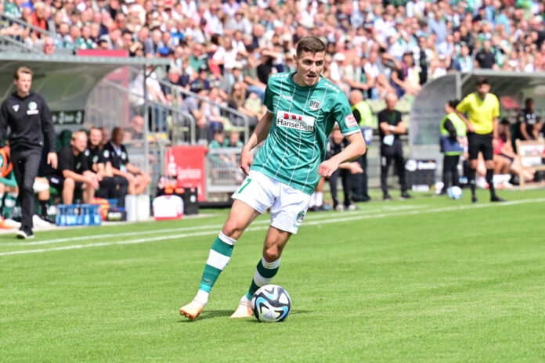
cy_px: 182
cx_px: 272
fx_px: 2271
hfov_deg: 13.7
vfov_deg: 9.1
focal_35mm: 150
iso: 400
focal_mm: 150
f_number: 4
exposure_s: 1/4000
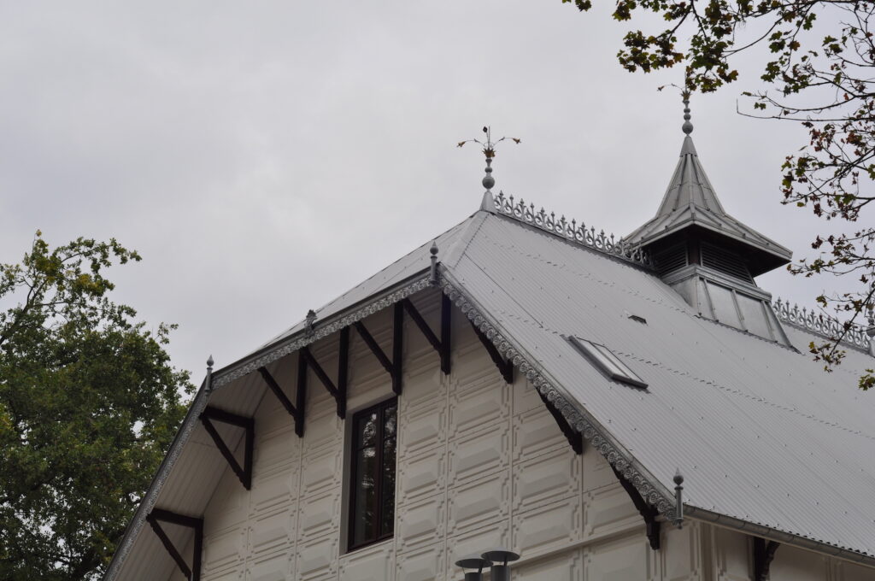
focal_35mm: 75
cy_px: 290
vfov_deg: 18.1
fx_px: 1821
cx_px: 438
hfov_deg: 27.0
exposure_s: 1/320
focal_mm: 50
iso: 200
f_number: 9
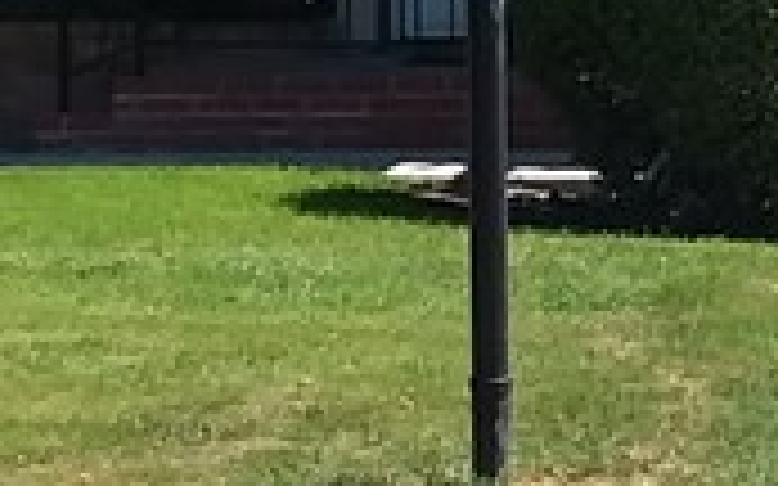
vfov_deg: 7.0
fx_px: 3858
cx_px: 756
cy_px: -356
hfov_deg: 11.4
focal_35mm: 182
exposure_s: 1/999
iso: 40
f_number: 1.9
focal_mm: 2.47
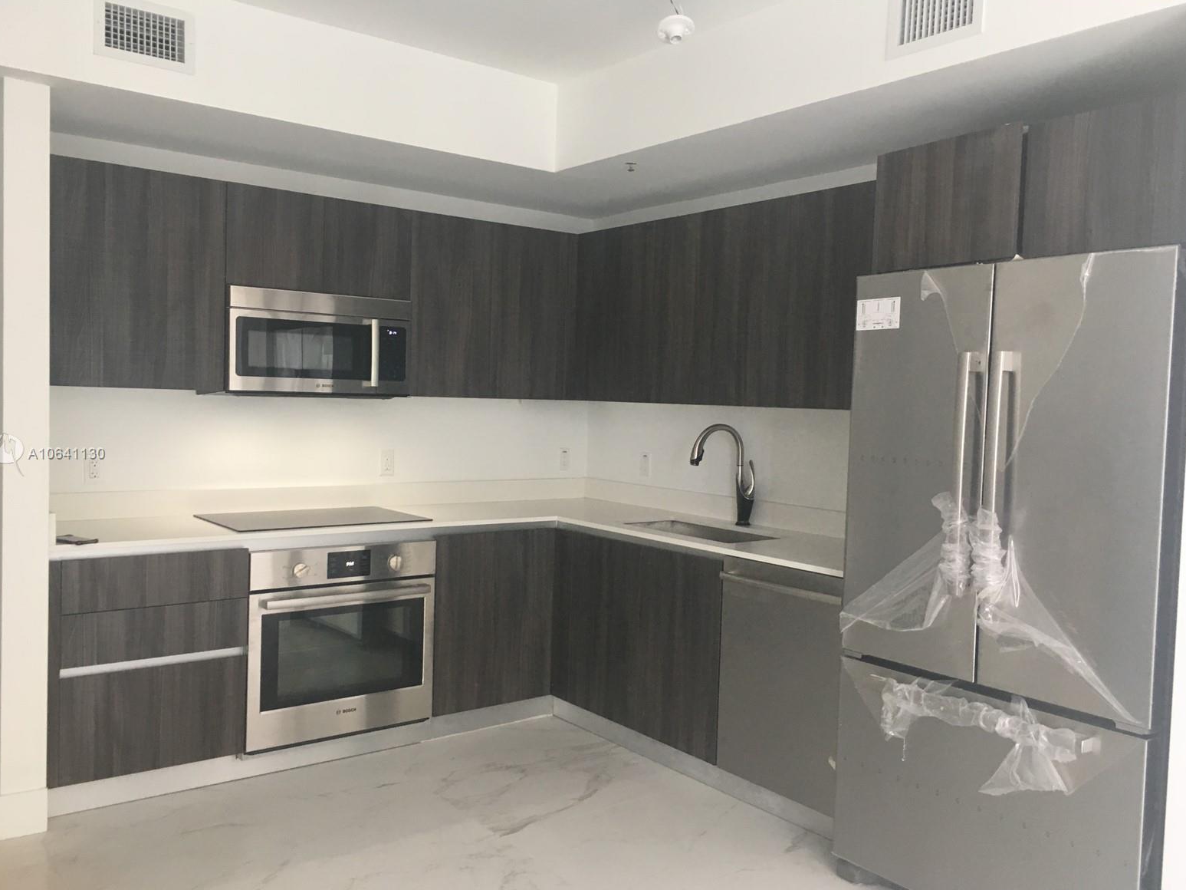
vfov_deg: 46.8
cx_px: 596
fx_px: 1028
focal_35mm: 30
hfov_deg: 60.0
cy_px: 454
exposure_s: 1/30
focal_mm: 4.15
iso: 80
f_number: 2.2
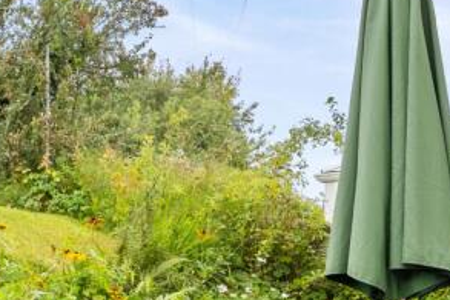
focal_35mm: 49
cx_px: 55
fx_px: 612
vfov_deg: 26.4
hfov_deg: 38.0
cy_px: 281
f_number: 8
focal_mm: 14
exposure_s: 1/320
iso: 640
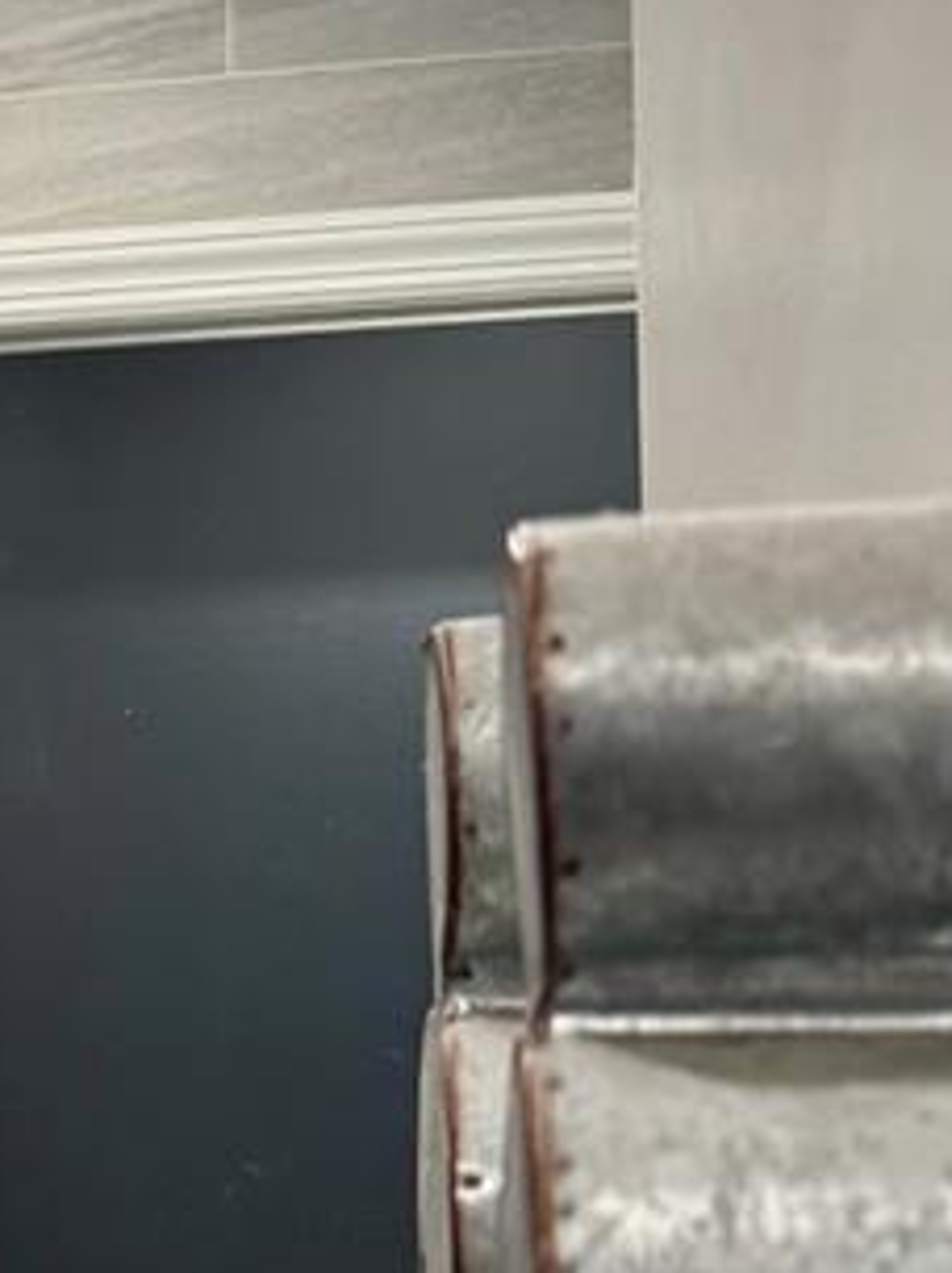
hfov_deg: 10.7
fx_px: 4446
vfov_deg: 16.3
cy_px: 843
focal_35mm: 121
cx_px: -1211
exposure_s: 1/224
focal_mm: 6.76
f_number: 1.78
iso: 200
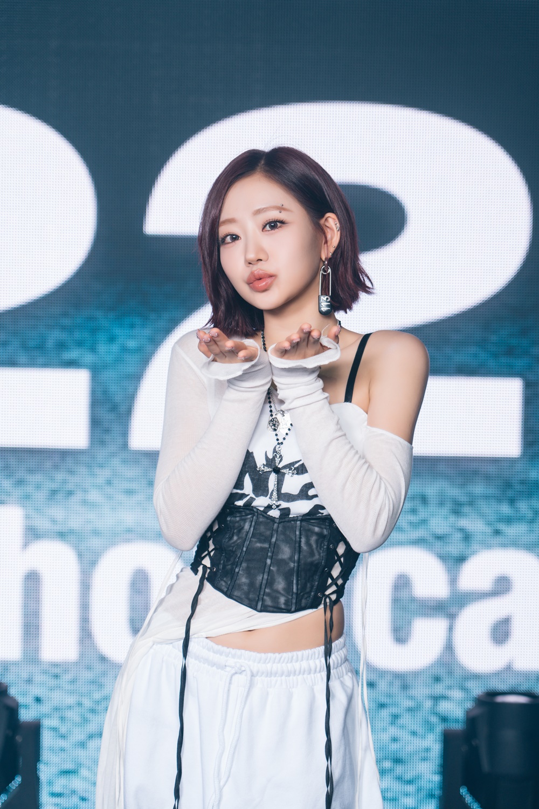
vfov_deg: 19.5
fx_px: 2358
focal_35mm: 105
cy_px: 404
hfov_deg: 13.0
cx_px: 270
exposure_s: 1/125
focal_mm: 105
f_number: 4
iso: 200
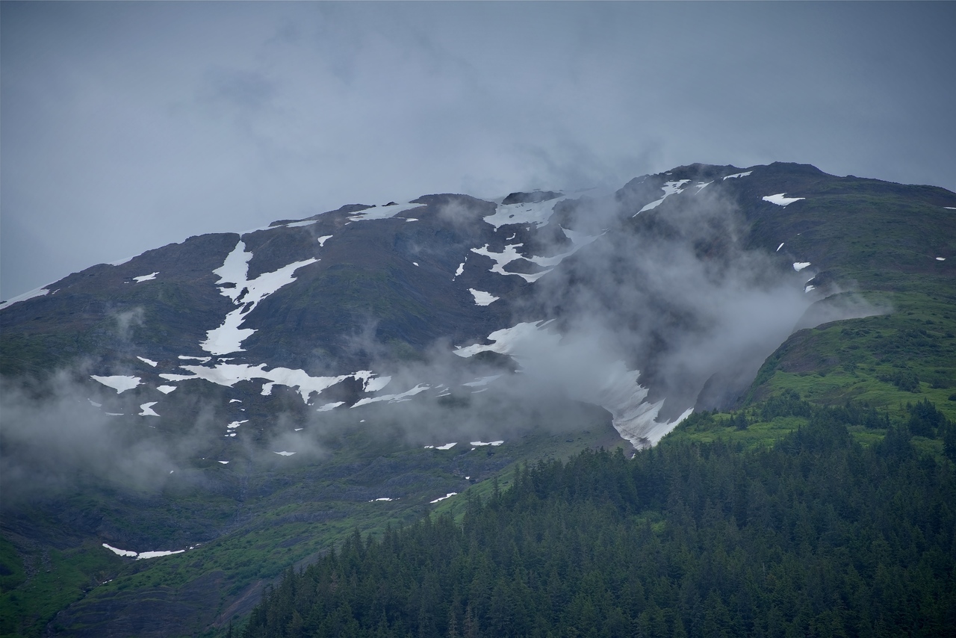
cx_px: 478
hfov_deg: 10.5
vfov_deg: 7.0
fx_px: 5179
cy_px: 319
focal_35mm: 195
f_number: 7.1
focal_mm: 195
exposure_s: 1/400
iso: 100
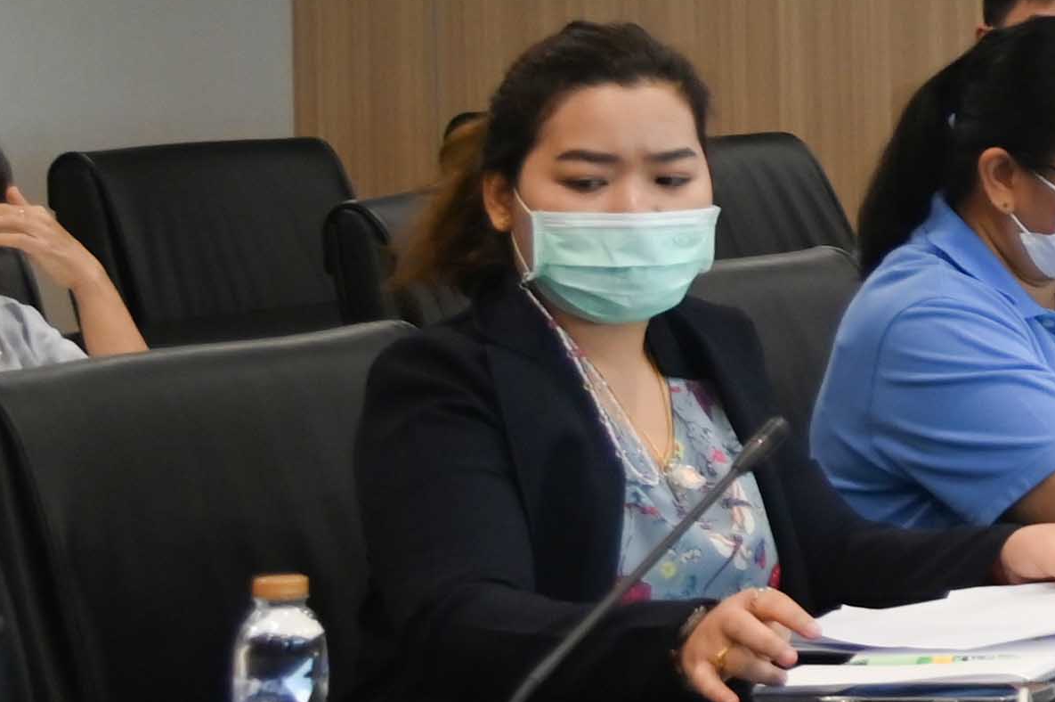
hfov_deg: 9.4
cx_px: 2588
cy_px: -53
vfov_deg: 7.0
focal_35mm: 194
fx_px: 5680
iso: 720
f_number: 4
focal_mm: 38
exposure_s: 1/125
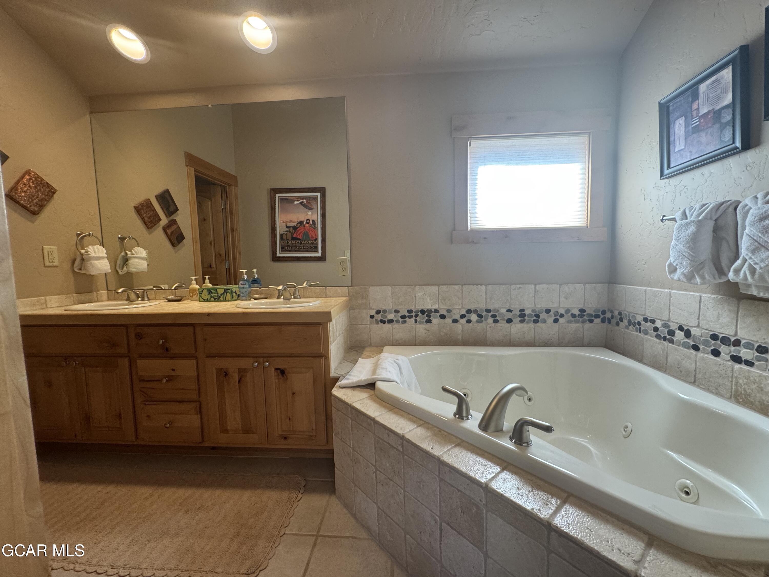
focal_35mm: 14
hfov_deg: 102.1
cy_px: 288
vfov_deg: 85.7
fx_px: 311
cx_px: 384
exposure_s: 1/120
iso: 160
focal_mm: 2.22
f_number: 2.2
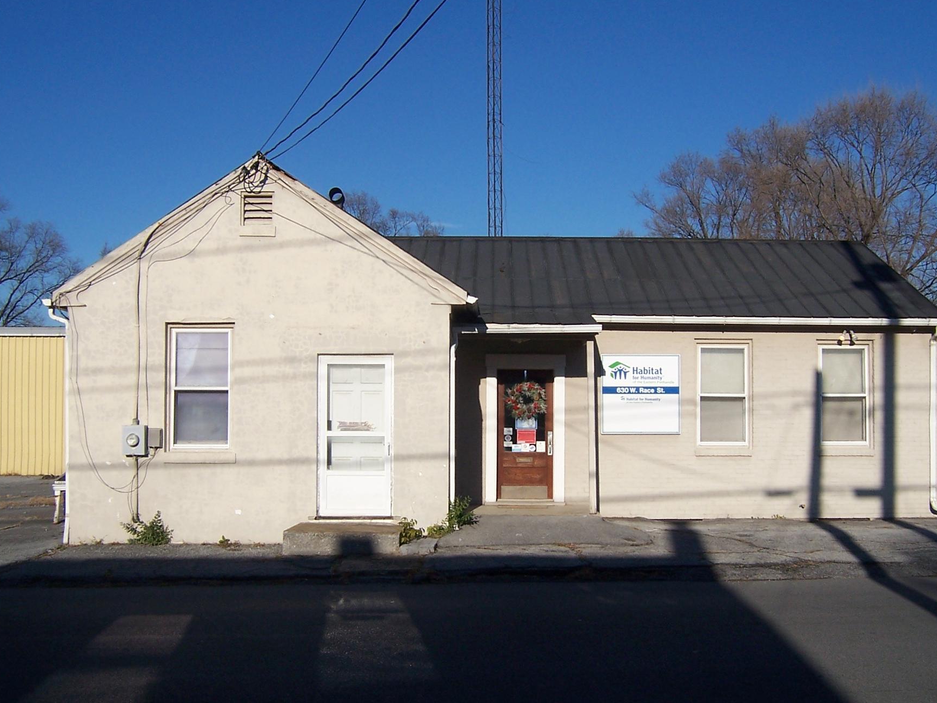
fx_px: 1056
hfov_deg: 47.8
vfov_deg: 36.8
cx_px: 494
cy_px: 400
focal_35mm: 39
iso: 80
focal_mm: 5.5
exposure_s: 1/750
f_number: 5.6
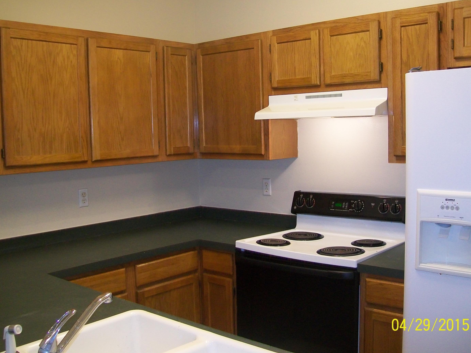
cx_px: 239
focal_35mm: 37
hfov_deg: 50.1
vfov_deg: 38.7
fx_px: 503
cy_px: 175
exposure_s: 1/60
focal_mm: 6.1
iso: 160
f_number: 2.7
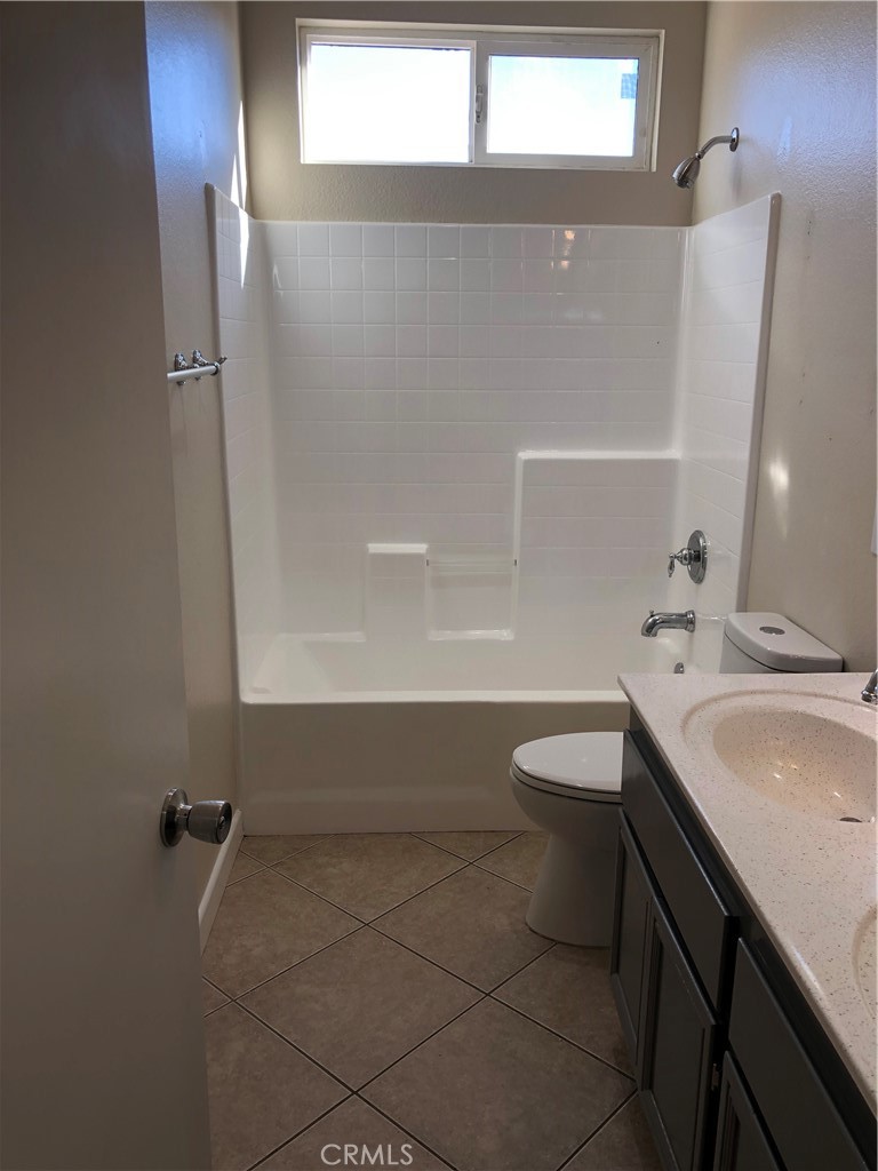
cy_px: 586
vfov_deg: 63.4
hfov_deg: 49.7
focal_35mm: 28
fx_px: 947
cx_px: 439
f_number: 1.8
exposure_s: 1/120
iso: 40
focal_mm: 3.99
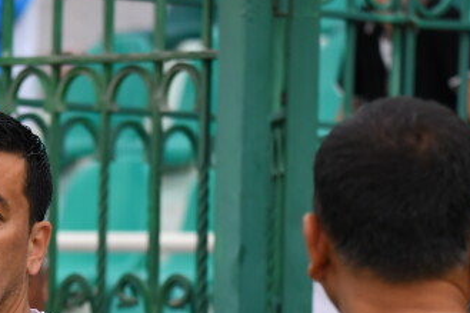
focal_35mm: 456
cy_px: 375
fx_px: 5950
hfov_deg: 4.5
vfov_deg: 3.0
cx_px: -14
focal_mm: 150
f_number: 5
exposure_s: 1/640
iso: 1000
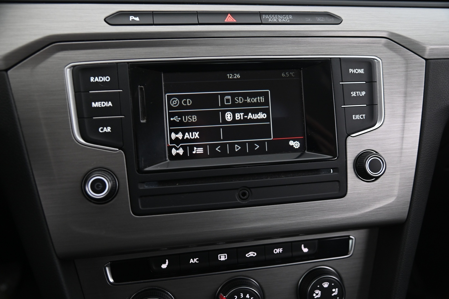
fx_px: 436
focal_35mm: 35
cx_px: 224
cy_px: 150
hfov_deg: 54.5
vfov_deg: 37.8
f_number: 4
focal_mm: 35
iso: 2000
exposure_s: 1/20
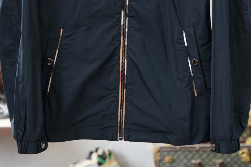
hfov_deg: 17.7
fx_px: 806
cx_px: 123
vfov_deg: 11.8
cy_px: 106
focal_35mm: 116
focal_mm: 59
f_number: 4
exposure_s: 1/125
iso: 1250
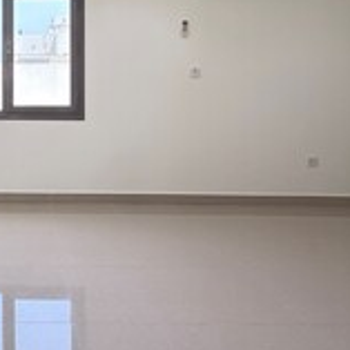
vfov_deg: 43.7
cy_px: 66
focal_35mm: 36
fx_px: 412
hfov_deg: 41.3
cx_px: 17
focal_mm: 2.22
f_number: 2.2
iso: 125
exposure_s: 1/99
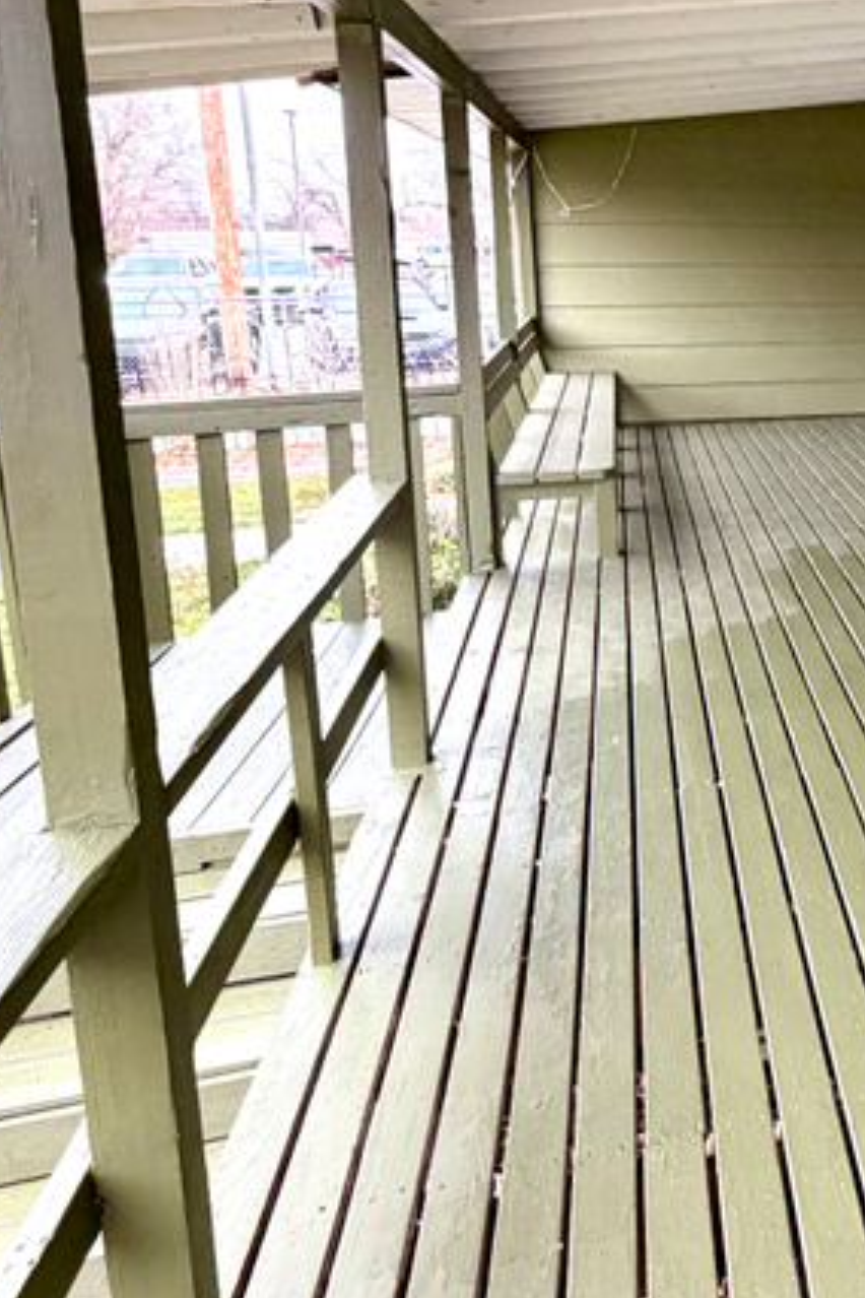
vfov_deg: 53.5
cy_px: 451
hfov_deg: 31.8
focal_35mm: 35
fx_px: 1261
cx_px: 1026
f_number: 2.2
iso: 250
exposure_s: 1/121
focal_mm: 2.22
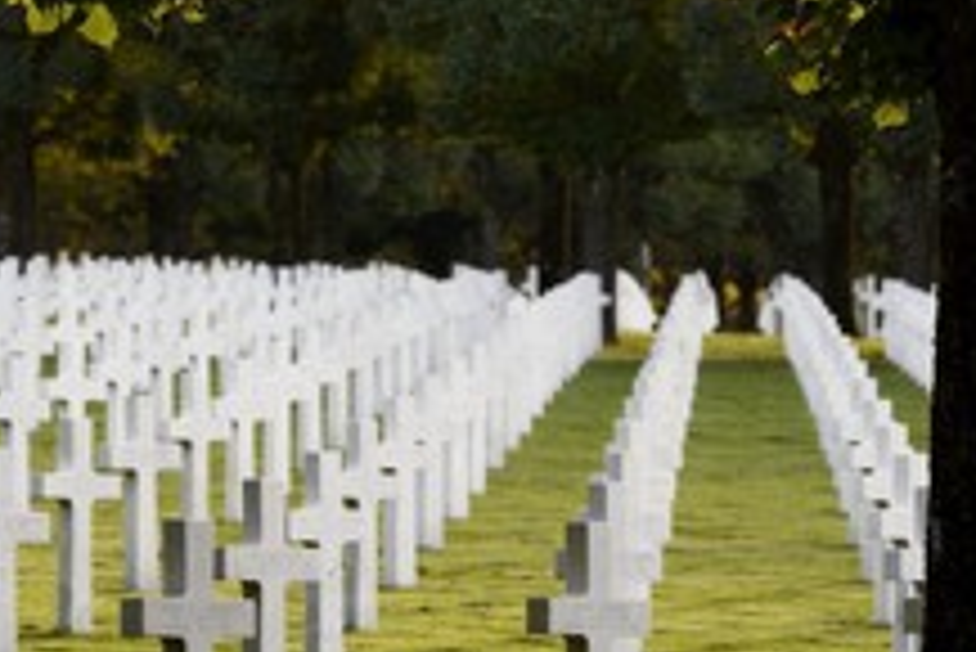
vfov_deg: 3.6
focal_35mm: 387
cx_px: 207
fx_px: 10499
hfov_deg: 5.3
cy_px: 373
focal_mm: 200
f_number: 8
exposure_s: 1/200
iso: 400
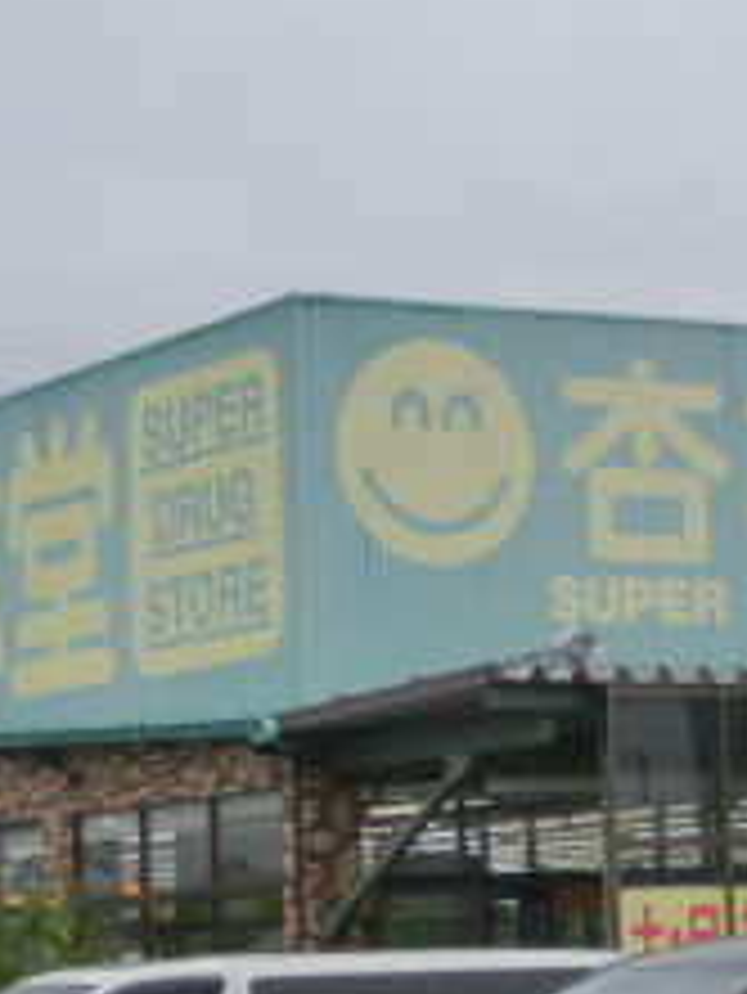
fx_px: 3909
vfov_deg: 14.5
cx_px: 644
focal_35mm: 136
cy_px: 432
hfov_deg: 10.9
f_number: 4.2
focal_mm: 8.29
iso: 80
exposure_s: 1/320
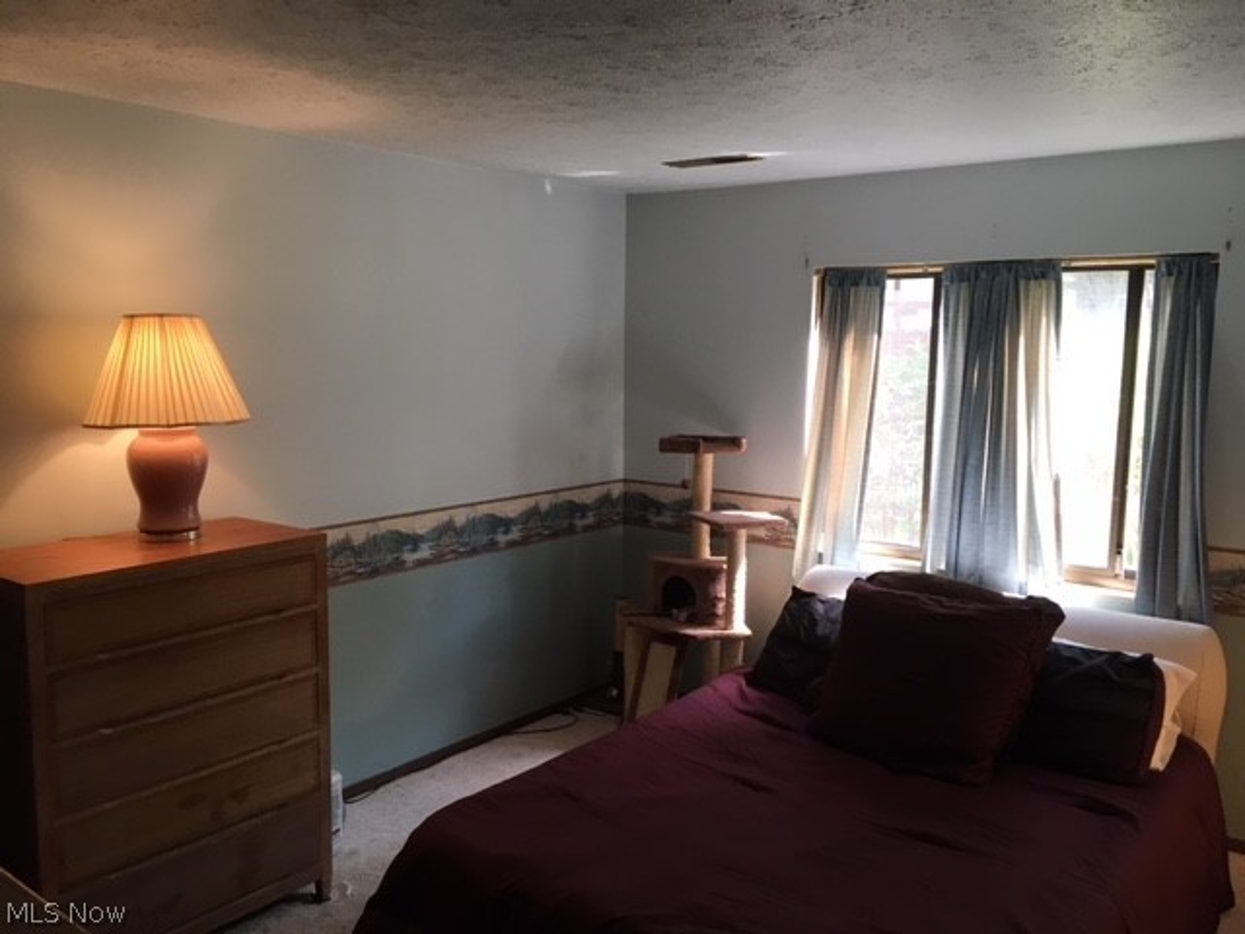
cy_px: 467
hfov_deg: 61.7
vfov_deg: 48.2
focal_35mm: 29
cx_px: 622
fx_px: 1043
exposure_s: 1/30
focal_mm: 4.15
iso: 40
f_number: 2.2
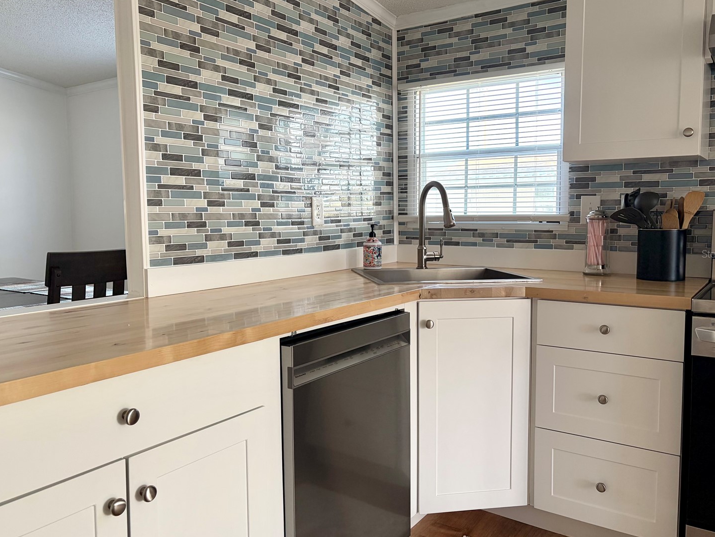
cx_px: 350
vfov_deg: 48.2
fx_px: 599
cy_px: 254
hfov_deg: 61.6
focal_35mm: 29
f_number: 1.6
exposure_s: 1/132
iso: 125
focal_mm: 5.96
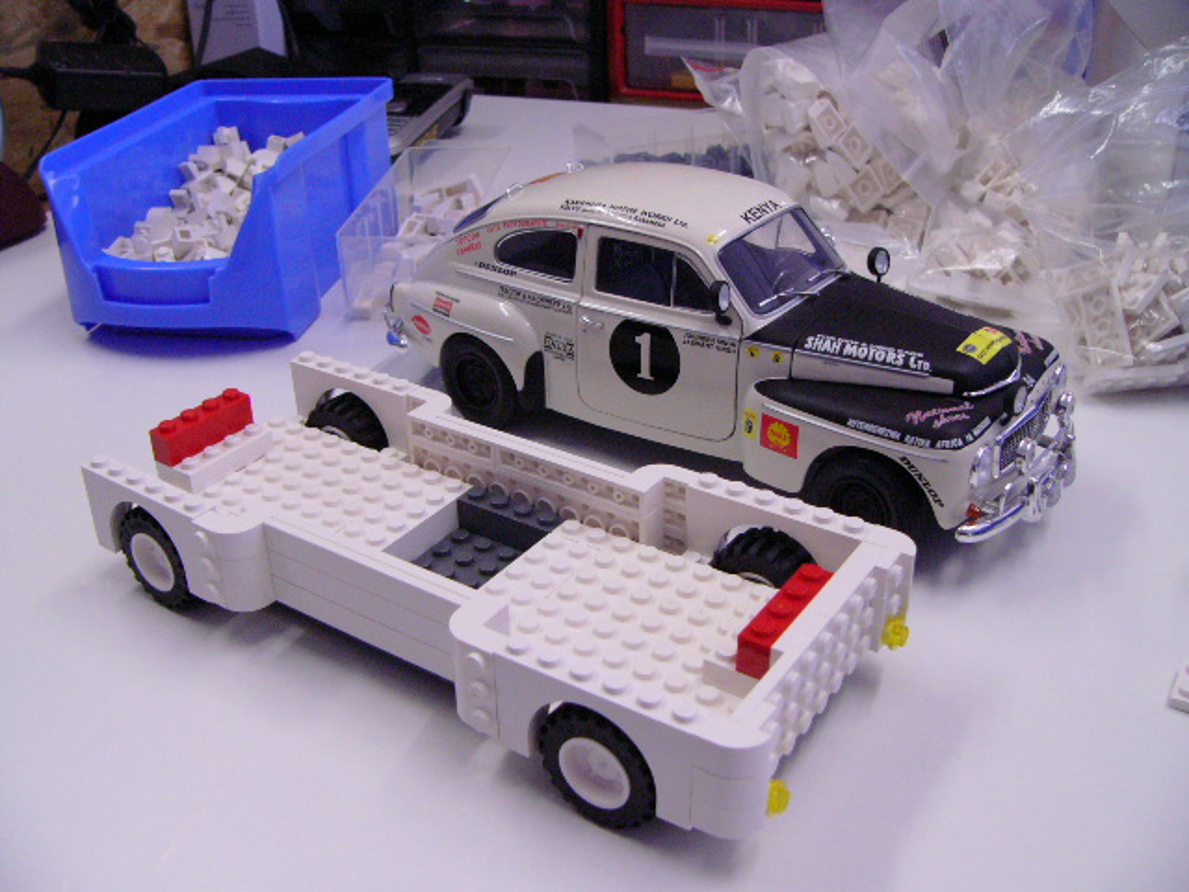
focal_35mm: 36
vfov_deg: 39.7
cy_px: 446
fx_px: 1237
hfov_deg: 51.4
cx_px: 594
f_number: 2.8
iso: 200
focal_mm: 6
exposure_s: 1/40
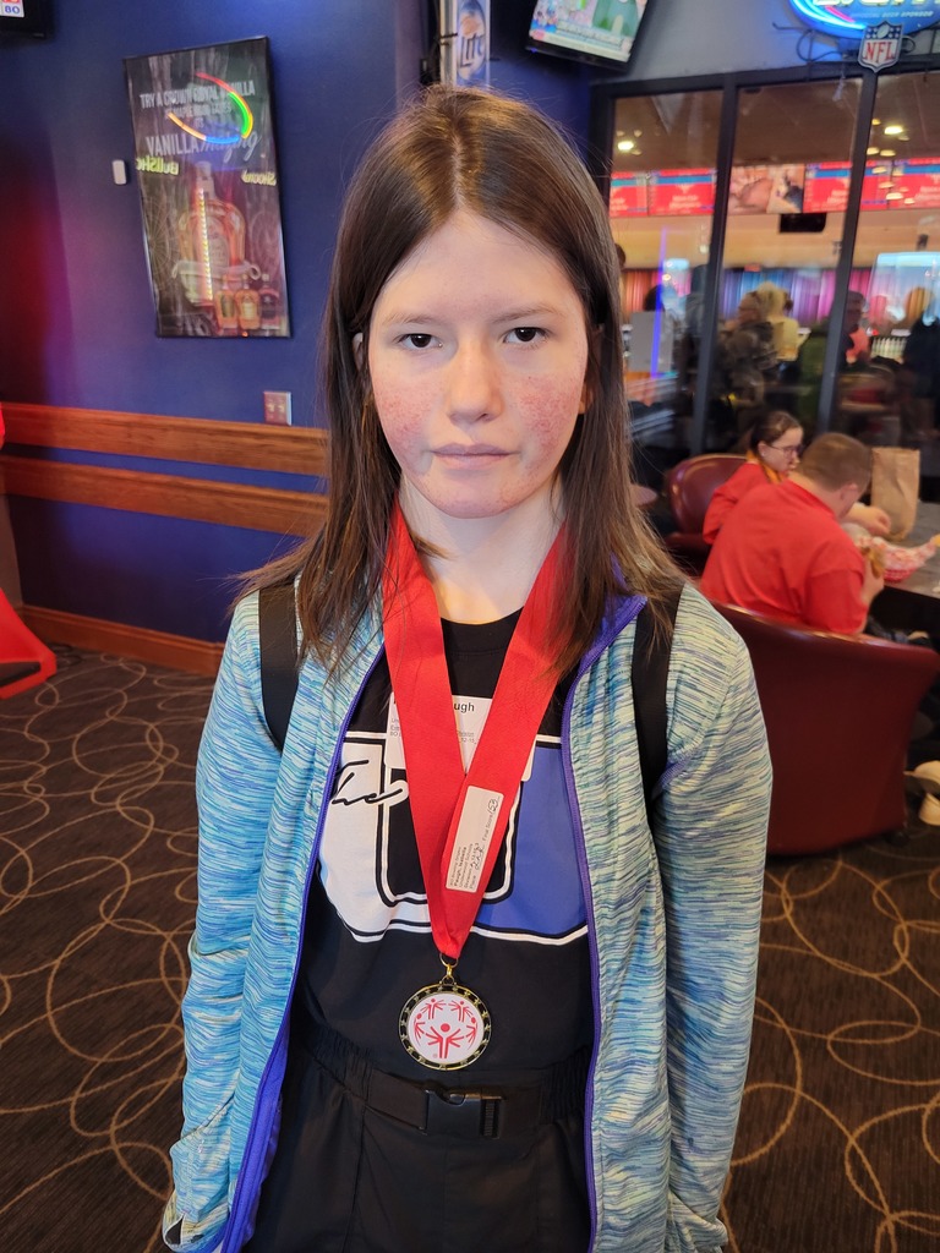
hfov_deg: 53.1
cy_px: 626
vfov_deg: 67.3
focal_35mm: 26
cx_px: 470
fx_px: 941
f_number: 1.8
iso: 400
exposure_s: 1/40
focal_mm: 5.4
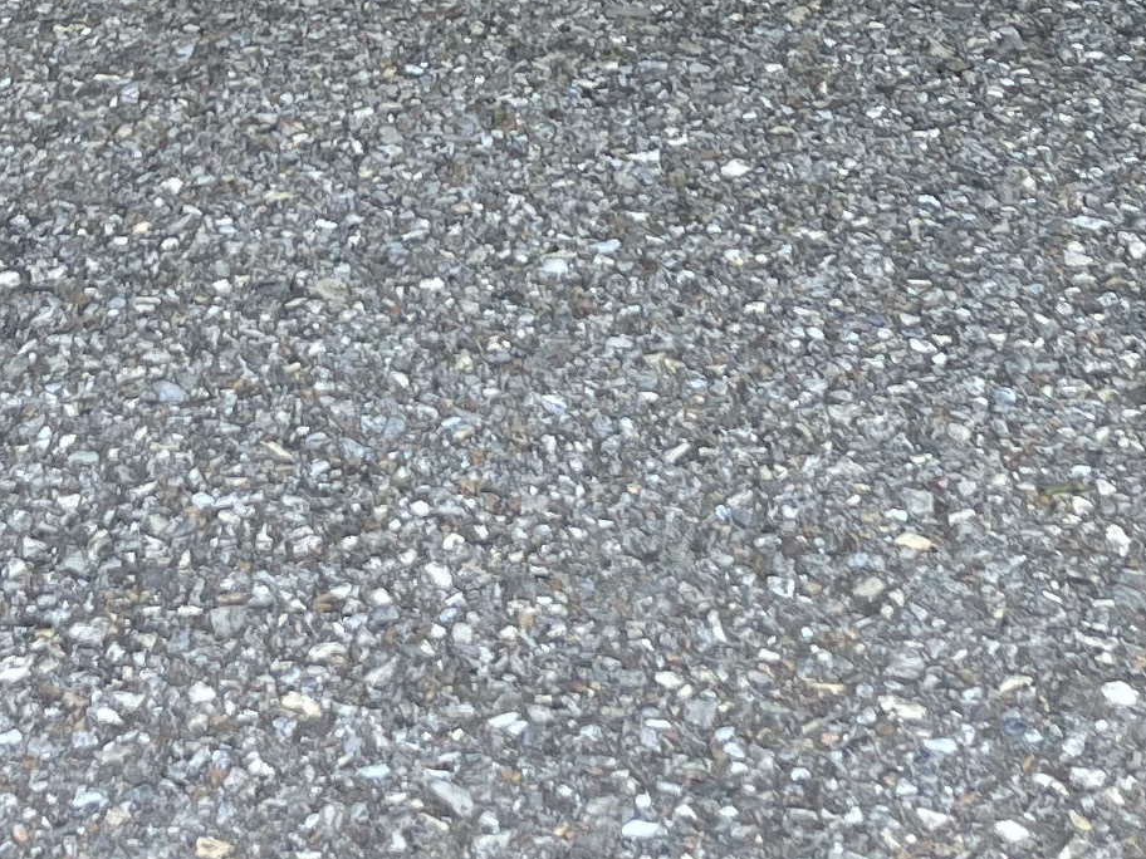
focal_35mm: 115
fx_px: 3807
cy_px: -640
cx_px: 280
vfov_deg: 12.0
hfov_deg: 17.0
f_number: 1.6
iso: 40
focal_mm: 5.1
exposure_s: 1/193
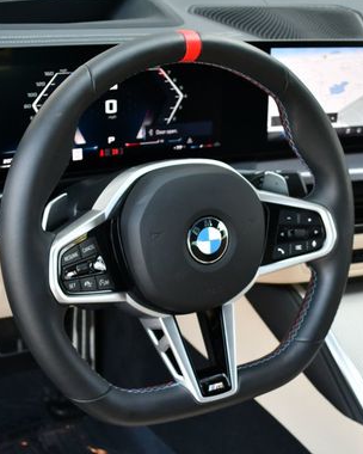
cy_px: 232
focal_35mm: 57
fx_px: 765
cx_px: 222
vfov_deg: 33.0
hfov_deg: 26.6
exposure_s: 1/250
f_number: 3.5
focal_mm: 18
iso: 500
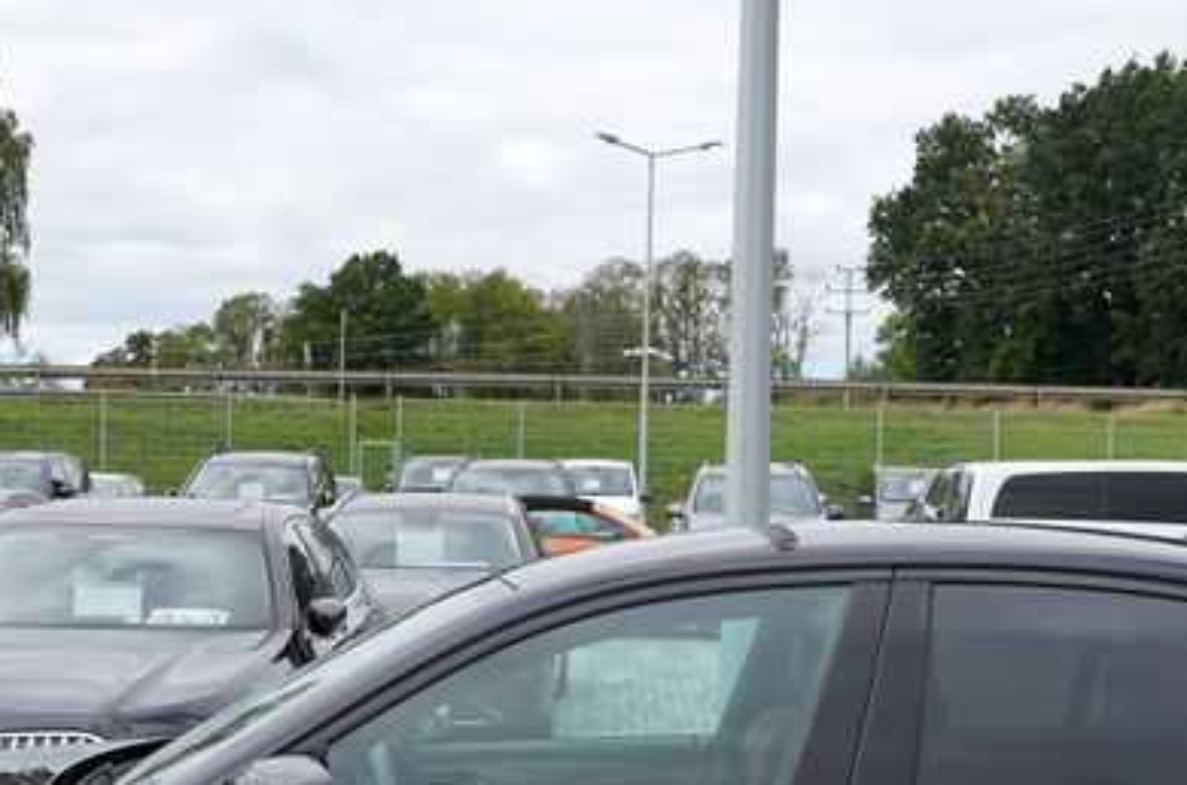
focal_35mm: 63
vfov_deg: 21.2
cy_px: 612
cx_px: 673
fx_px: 2072
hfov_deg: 31.9
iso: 100
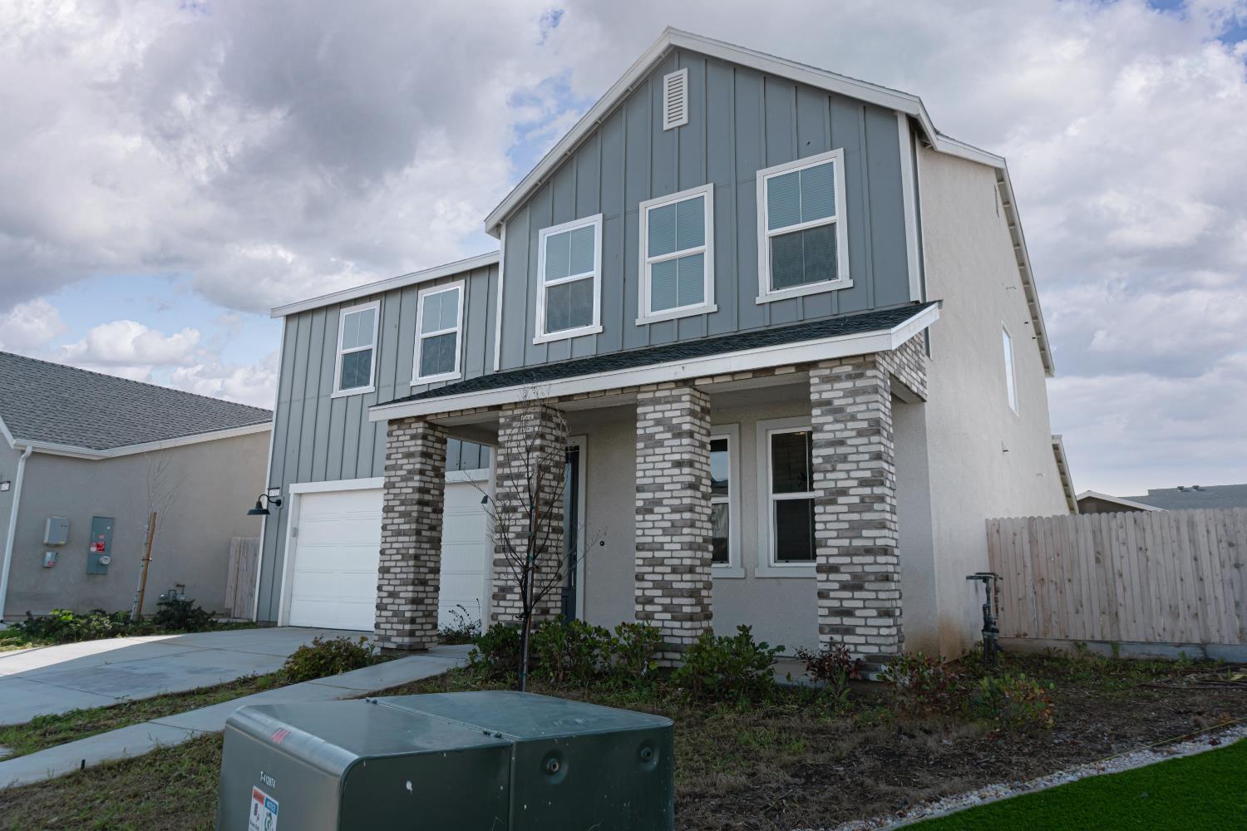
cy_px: 416
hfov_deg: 73.7
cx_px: 624
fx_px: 831
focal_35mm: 24
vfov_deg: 53.1
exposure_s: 1/1000
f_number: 10
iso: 160
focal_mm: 16
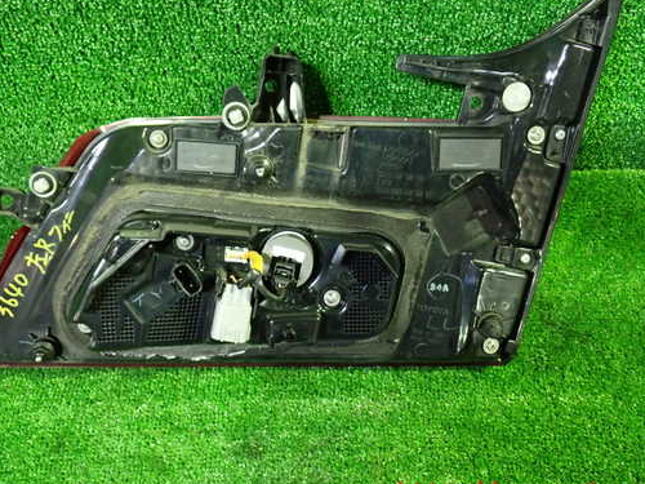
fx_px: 671
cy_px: 221
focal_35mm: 36
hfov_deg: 51.3
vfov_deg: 39.6
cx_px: 302
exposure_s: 1/25
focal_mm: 5.4
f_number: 2.3
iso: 800
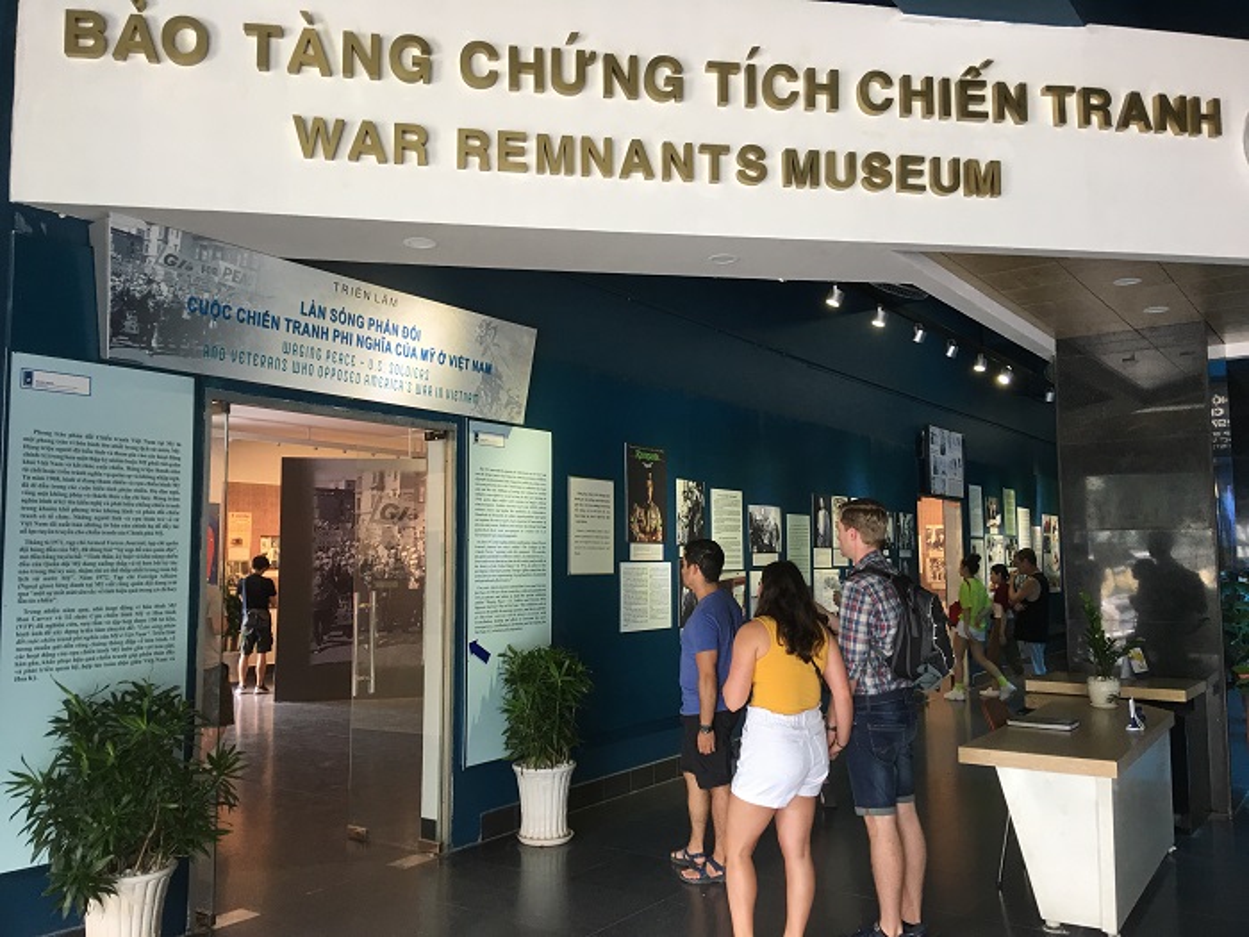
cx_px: 624
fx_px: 1046
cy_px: 468
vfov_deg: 48.2
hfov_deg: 61.7
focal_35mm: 29
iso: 32
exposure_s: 1/33
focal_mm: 4.15
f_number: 2.2
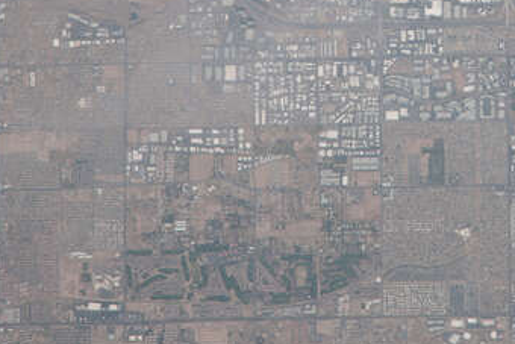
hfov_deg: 0.9
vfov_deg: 0.6
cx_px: 420
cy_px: -31
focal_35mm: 2352
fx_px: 33659
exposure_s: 1/800
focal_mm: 1000
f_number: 6.7
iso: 200
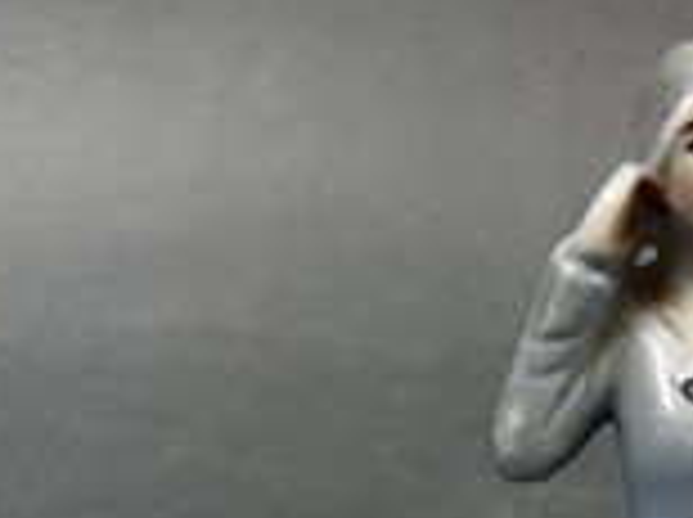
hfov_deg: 31.6
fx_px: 1159
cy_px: 412
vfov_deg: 24.8
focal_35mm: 58
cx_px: 637
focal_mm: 5.1
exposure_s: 1/120
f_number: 1.6
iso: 50
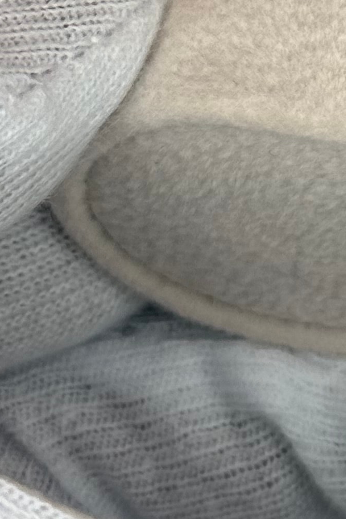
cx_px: 640
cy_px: -103
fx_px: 2896
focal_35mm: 201
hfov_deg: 6.7
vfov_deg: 10.1
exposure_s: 1/928
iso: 64
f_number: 1.78
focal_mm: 6.76
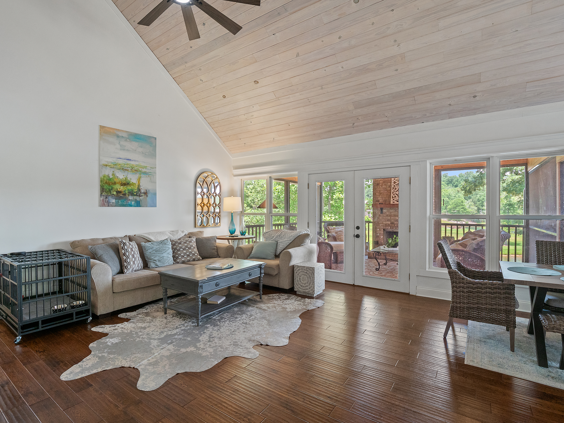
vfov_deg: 78.1
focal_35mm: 16
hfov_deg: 94.5
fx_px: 261
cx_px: 282
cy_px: 212
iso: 400
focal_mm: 8
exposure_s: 1/13
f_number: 5.6
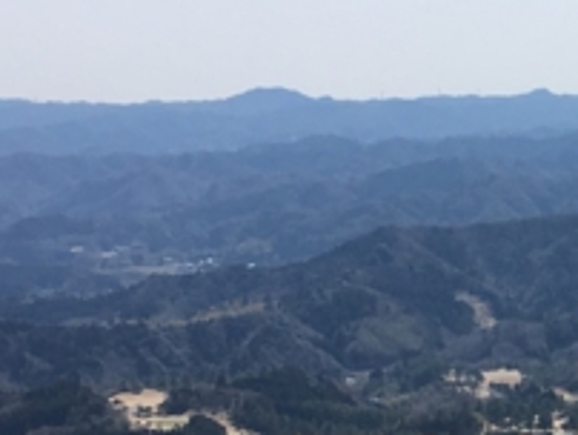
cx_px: 810
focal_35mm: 147
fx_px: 2457
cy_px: 321
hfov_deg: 12.9
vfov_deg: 10.1
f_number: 2.2
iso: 25
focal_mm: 4.15
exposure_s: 1/2481
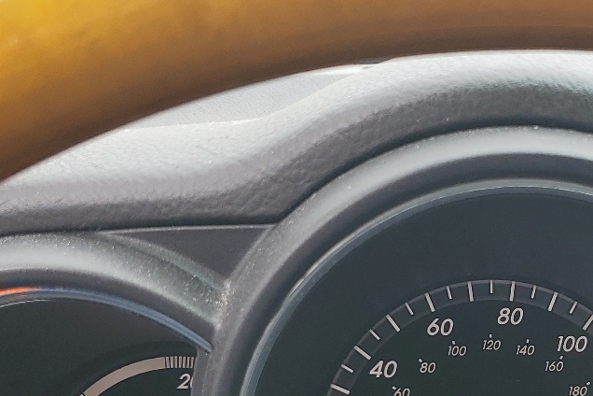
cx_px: 500
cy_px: 364
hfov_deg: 28.8
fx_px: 1120
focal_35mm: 68
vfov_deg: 19.6
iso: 50
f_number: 1.5
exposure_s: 1/169
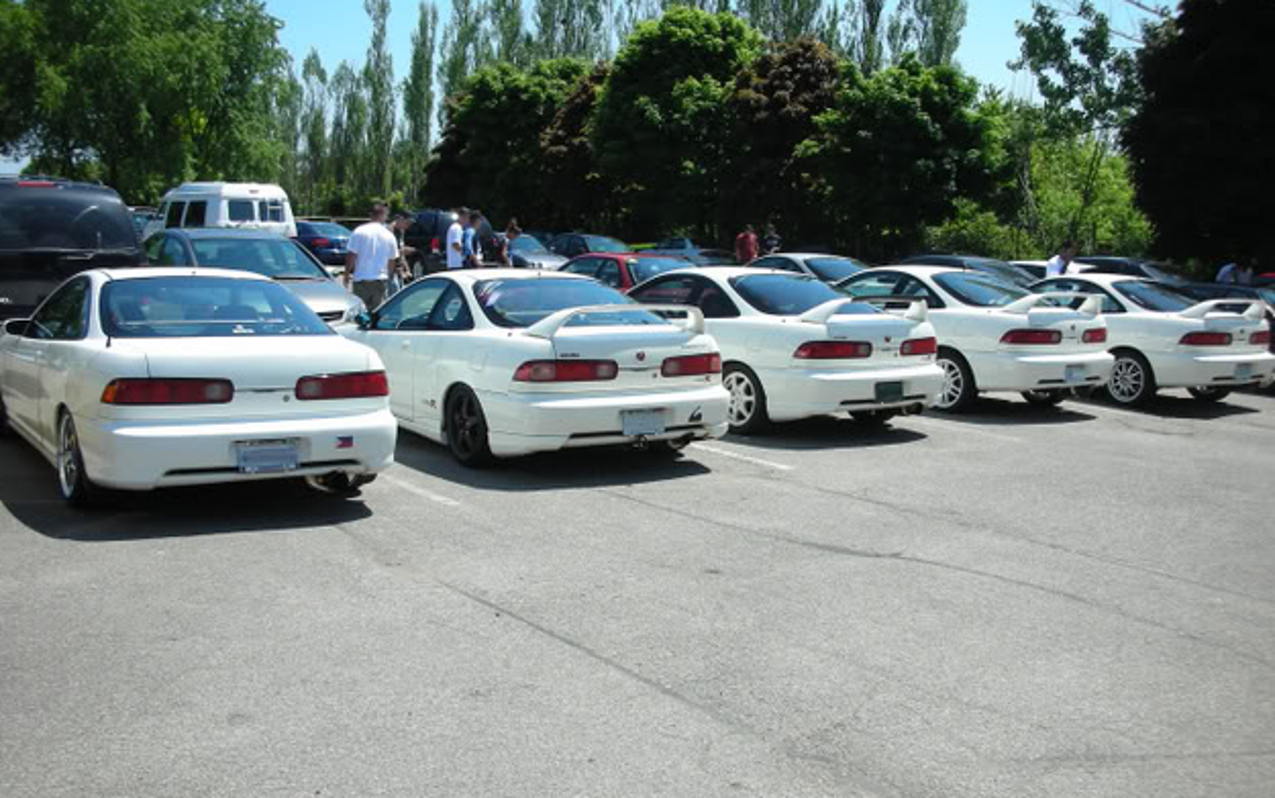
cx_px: 639
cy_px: 418
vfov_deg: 33.6
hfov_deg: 51.5
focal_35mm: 38
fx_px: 1321
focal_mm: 5.8
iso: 50
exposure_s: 1/69.1
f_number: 8.5
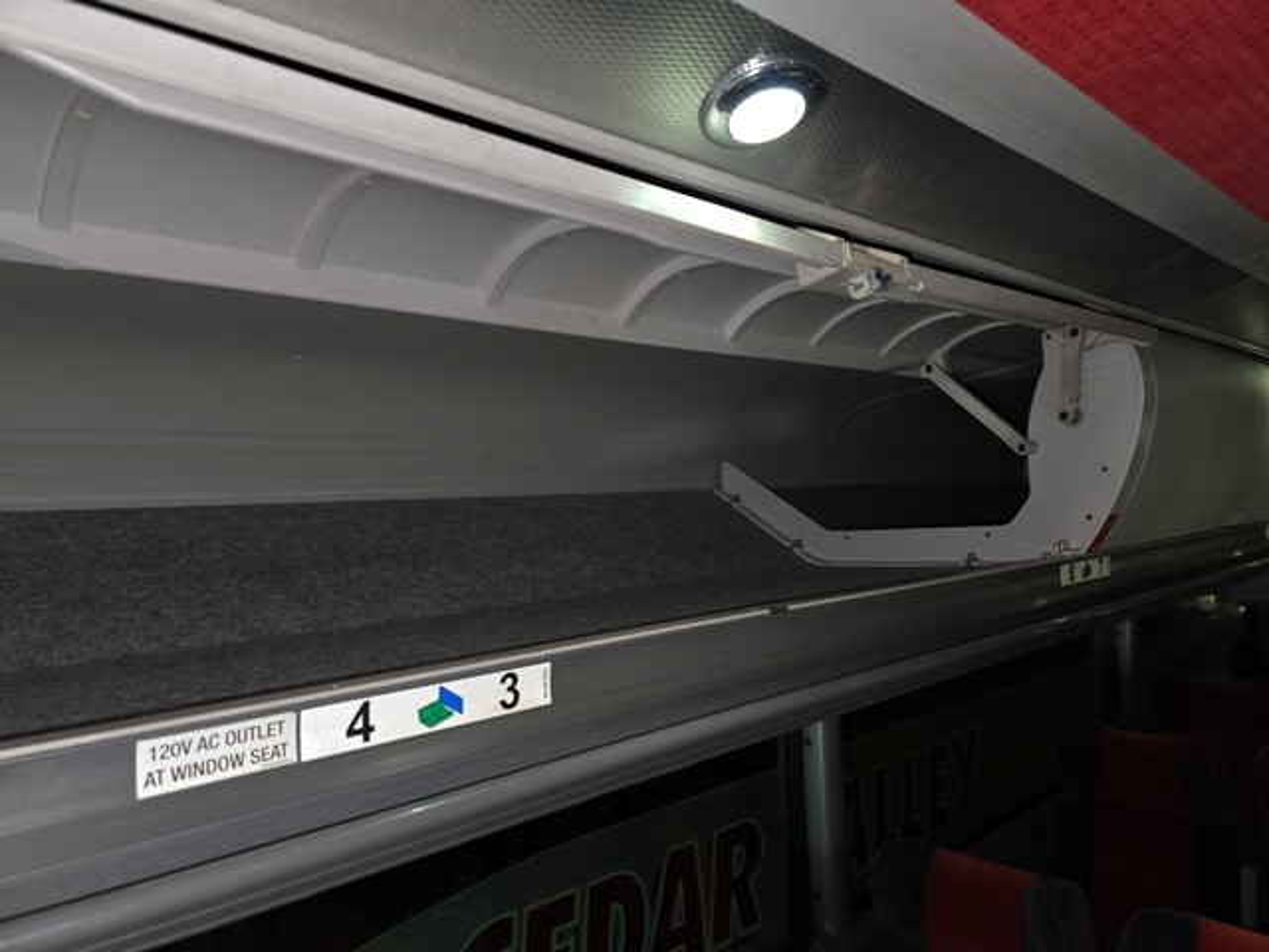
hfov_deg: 73.9
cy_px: 476
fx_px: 843
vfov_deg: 58.9
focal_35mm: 23
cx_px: 634
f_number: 1.7
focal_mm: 6.3
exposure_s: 1/14.4
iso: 2000
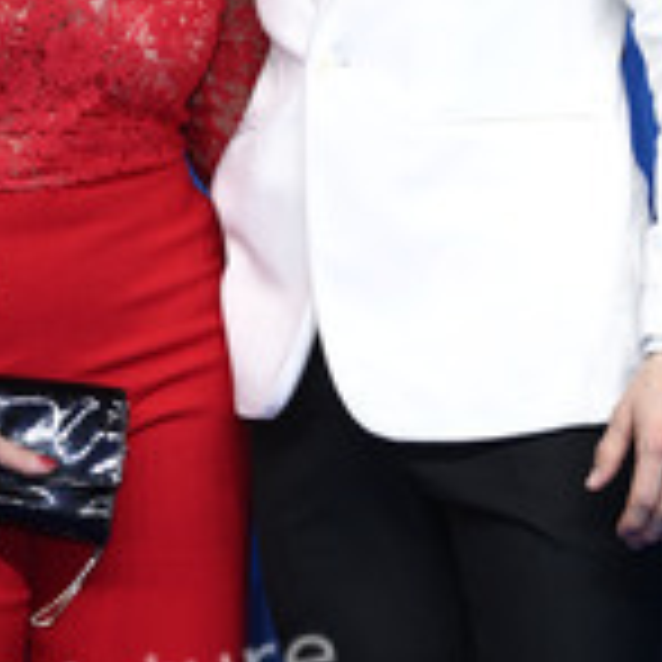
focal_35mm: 226
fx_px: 4890
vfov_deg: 7.7
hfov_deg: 7.7
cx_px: 252
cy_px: 68
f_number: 5.6
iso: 1250
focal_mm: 98
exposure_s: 1/250
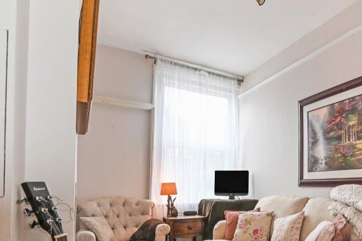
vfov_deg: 45.9
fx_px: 271
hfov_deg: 63.1
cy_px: 186
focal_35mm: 27
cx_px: 275
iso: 400
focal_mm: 14
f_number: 8
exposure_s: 1/30
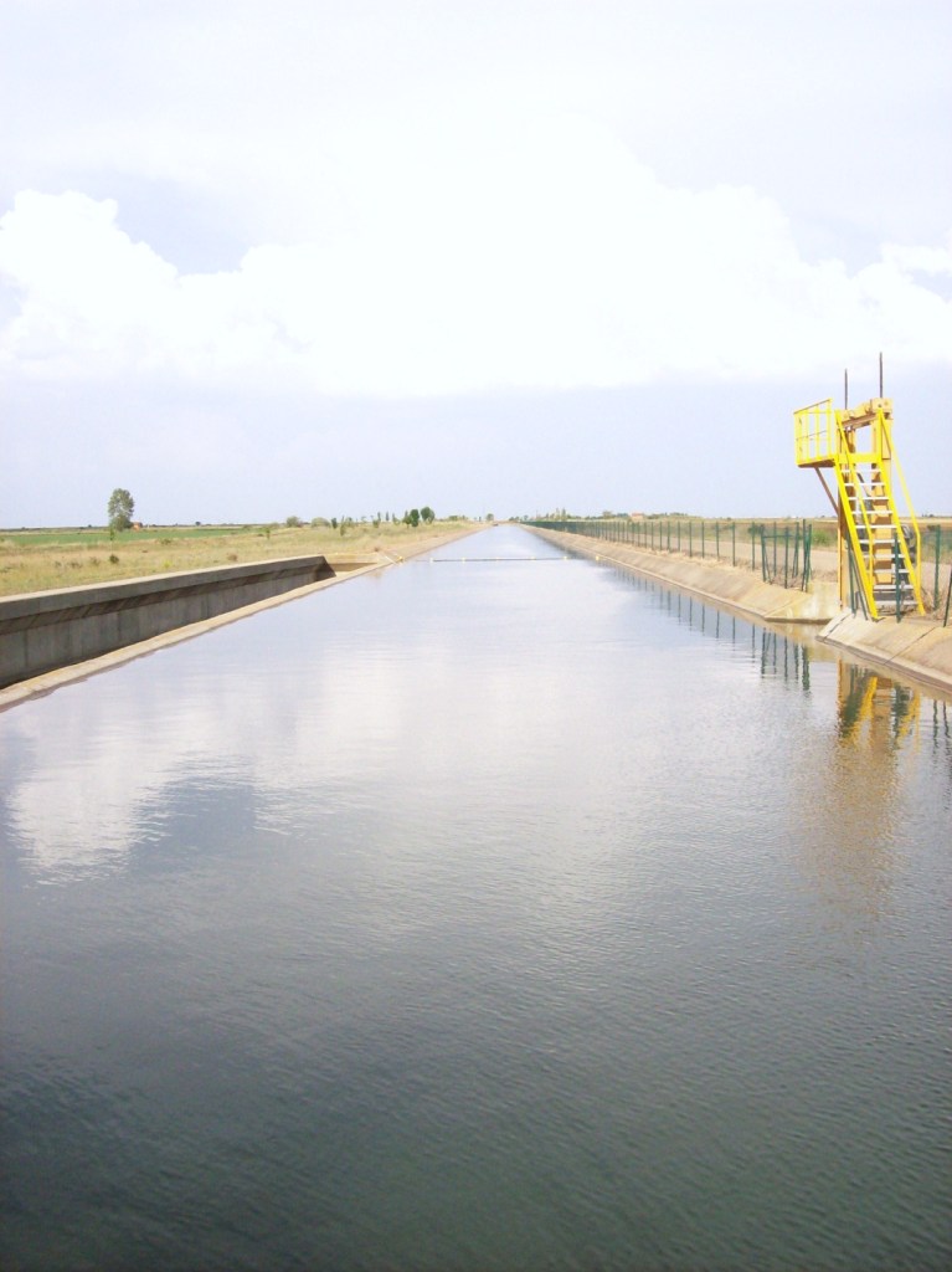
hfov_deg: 39.6
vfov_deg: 51.4
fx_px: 1321
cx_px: 476
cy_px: 636
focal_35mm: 36
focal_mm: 6
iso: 200
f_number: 4.8
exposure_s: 1/923
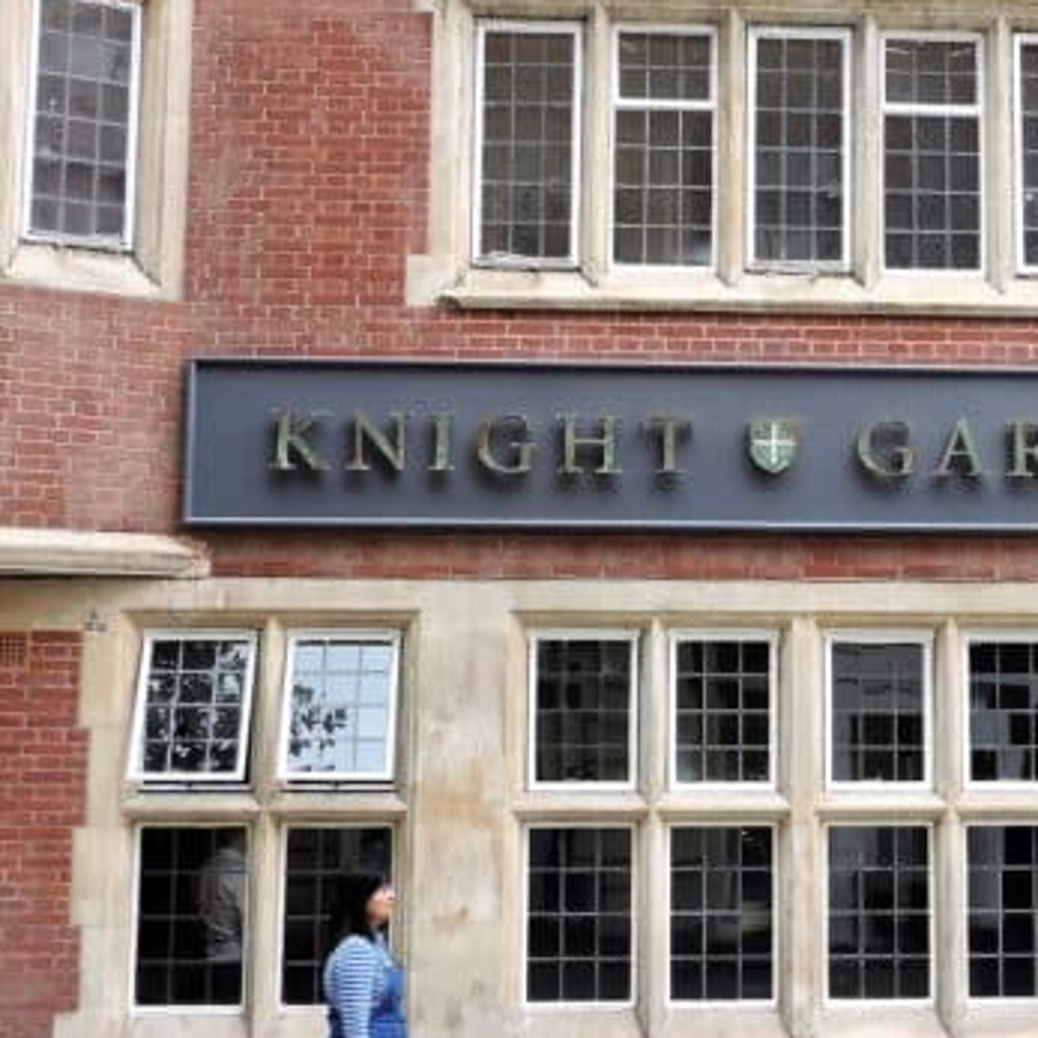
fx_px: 1934
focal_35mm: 57
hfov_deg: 29.1
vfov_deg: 30.0
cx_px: 885
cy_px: 434
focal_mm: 4.9
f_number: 3.1
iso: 80
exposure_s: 1/125
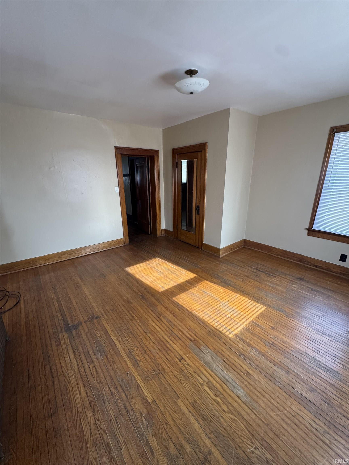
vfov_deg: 102.1
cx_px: 174
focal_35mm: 14
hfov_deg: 85.7
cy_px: 232
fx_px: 188
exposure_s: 1/99
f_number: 2.2
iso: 250
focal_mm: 2.22
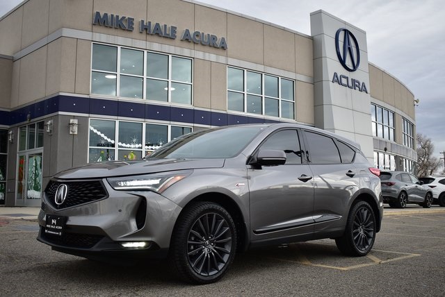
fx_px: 483
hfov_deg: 49.5
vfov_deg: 34.3
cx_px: 222
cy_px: 148
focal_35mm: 39
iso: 125
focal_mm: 26
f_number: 4
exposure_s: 1/40
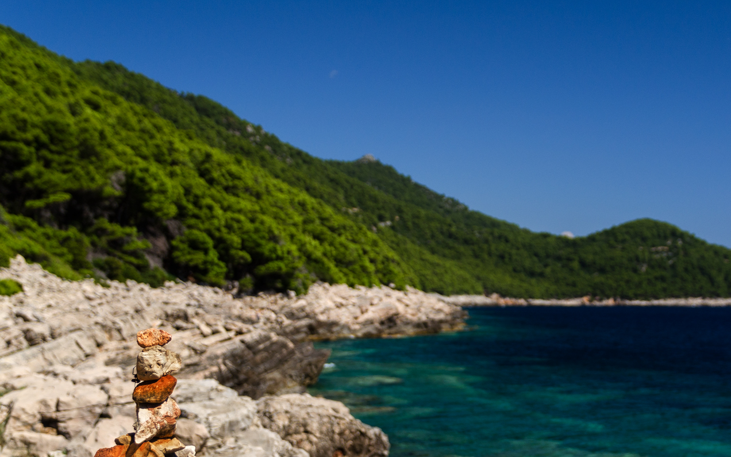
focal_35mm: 50
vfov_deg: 25.7
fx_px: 996
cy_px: 295
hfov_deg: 40.1
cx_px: 445
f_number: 3.2
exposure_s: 1/1000
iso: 100
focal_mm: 26
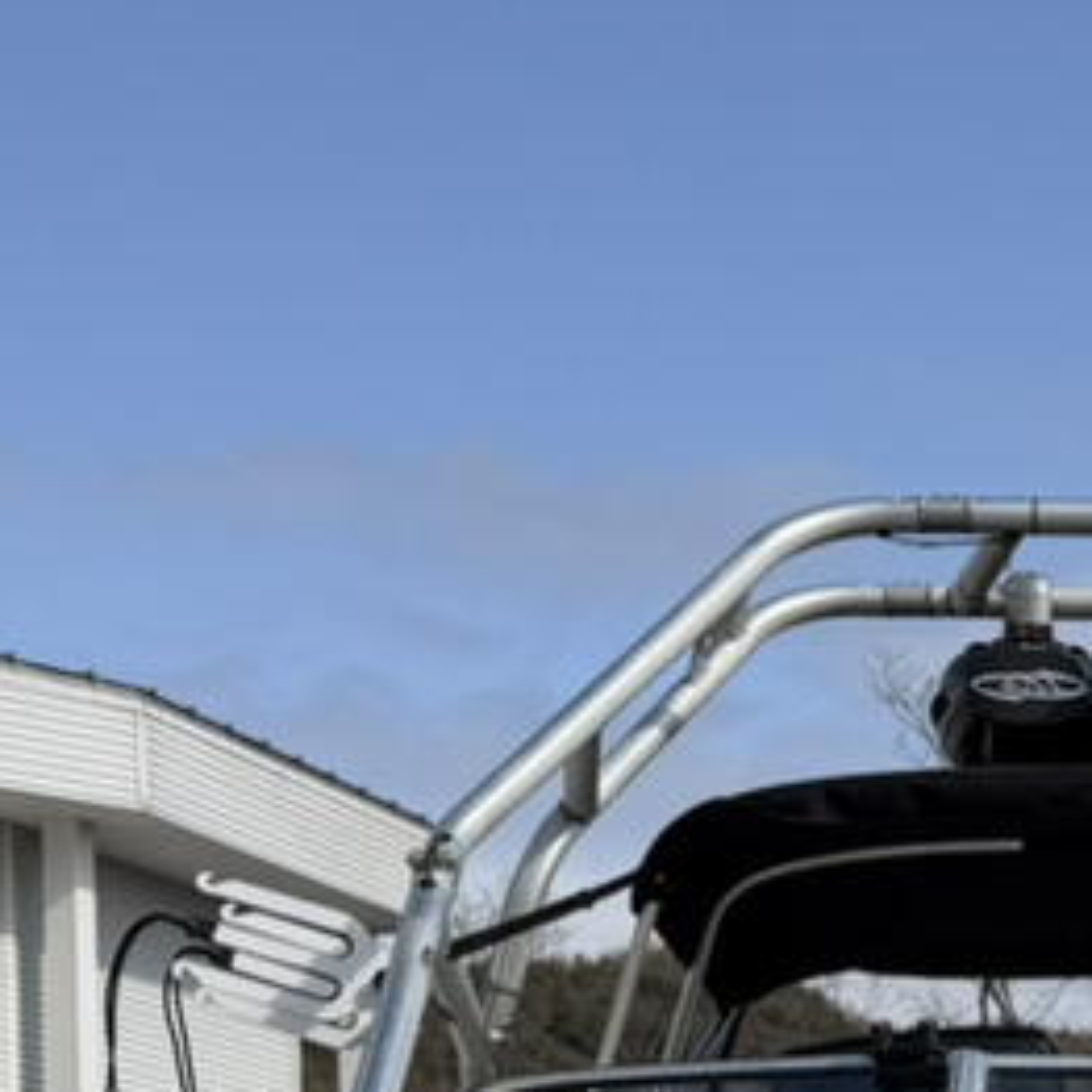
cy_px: 1630
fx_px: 3462
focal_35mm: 97
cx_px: 1259
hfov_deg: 17.2
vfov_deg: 16.4
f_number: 1.78
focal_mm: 6.76
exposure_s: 1/7353
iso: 80
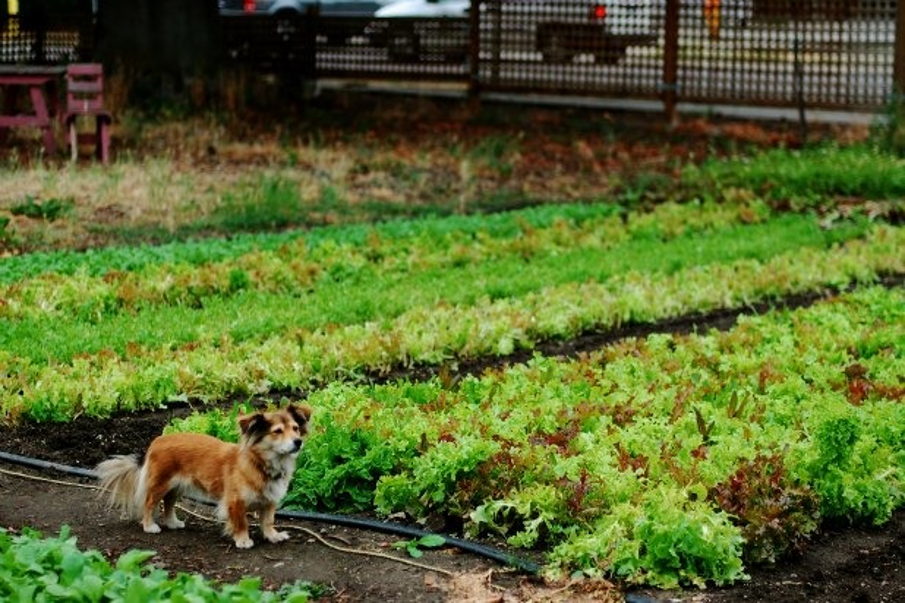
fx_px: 1885
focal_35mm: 75
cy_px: 302
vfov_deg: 18.2
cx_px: 452
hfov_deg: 27.0
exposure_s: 1/1000
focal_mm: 50
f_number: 2.2
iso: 200
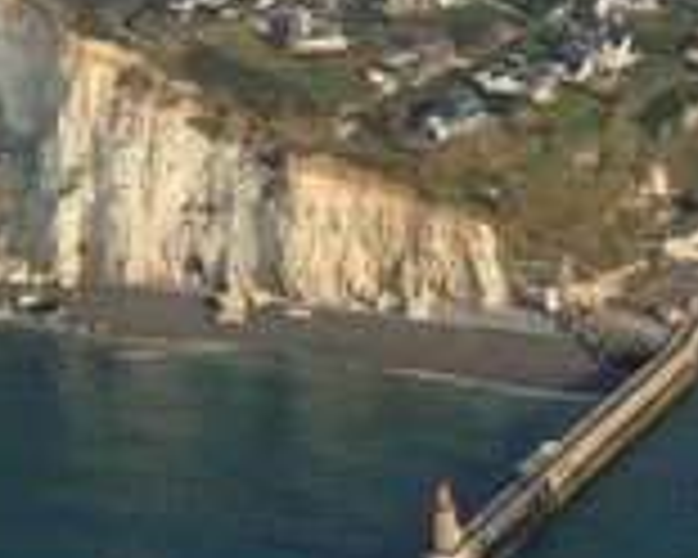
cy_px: 171
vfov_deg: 8.7
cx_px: 320
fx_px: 3677
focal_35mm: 178
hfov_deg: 10.8
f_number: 9
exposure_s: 1/800
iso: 400
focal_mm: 70
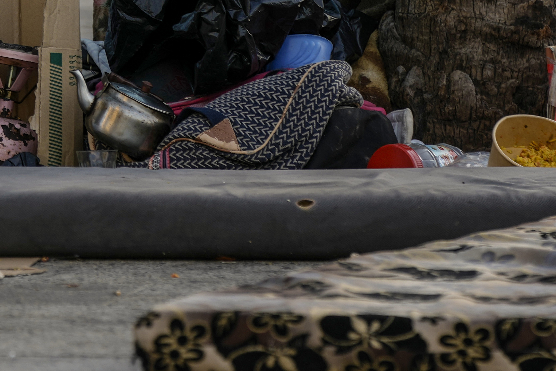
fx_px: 9559
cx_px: 144
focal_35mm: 619
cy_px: -168
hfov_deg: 3.3
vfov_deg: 2.2
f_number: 3.2
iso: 50
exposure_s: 1/125
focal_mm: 200
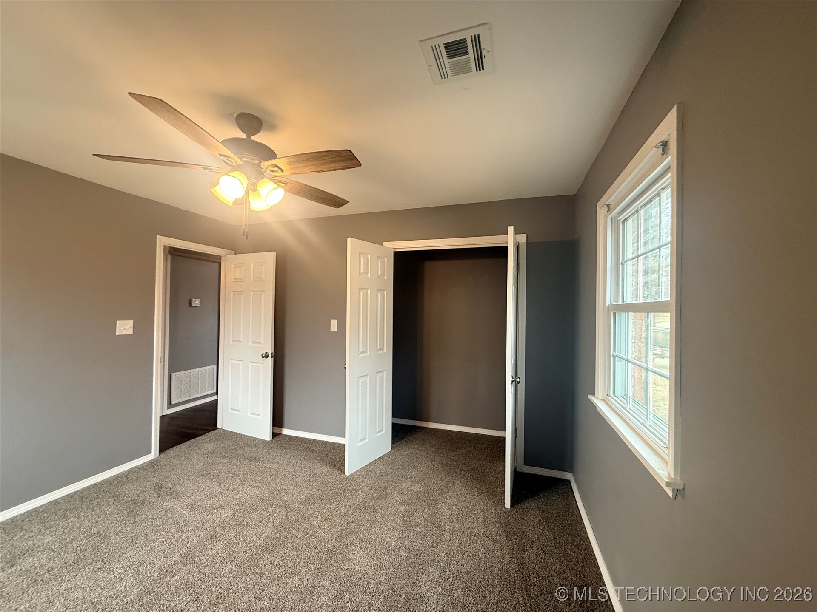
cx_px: 408
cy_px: 306
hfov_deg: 102.1
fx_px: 330
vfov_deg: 85.7
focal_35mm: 14
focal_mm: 2.22
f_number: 2.2
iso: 200
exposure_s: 1/60
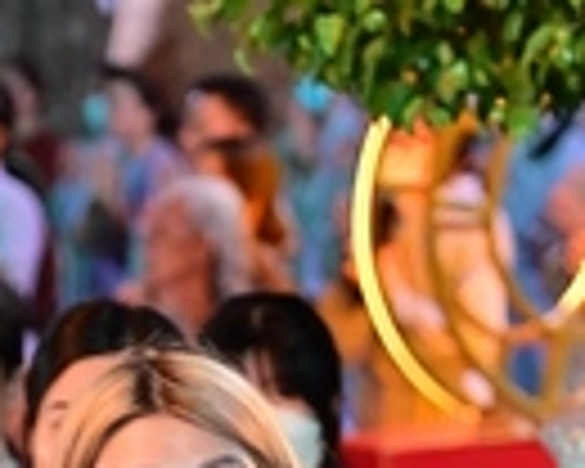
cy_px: 778
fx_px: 7964
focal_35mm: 460
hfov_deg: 4.2
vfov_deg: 3.4
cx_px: 308
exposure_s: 1/40
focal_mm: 98
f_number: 4
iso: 1600
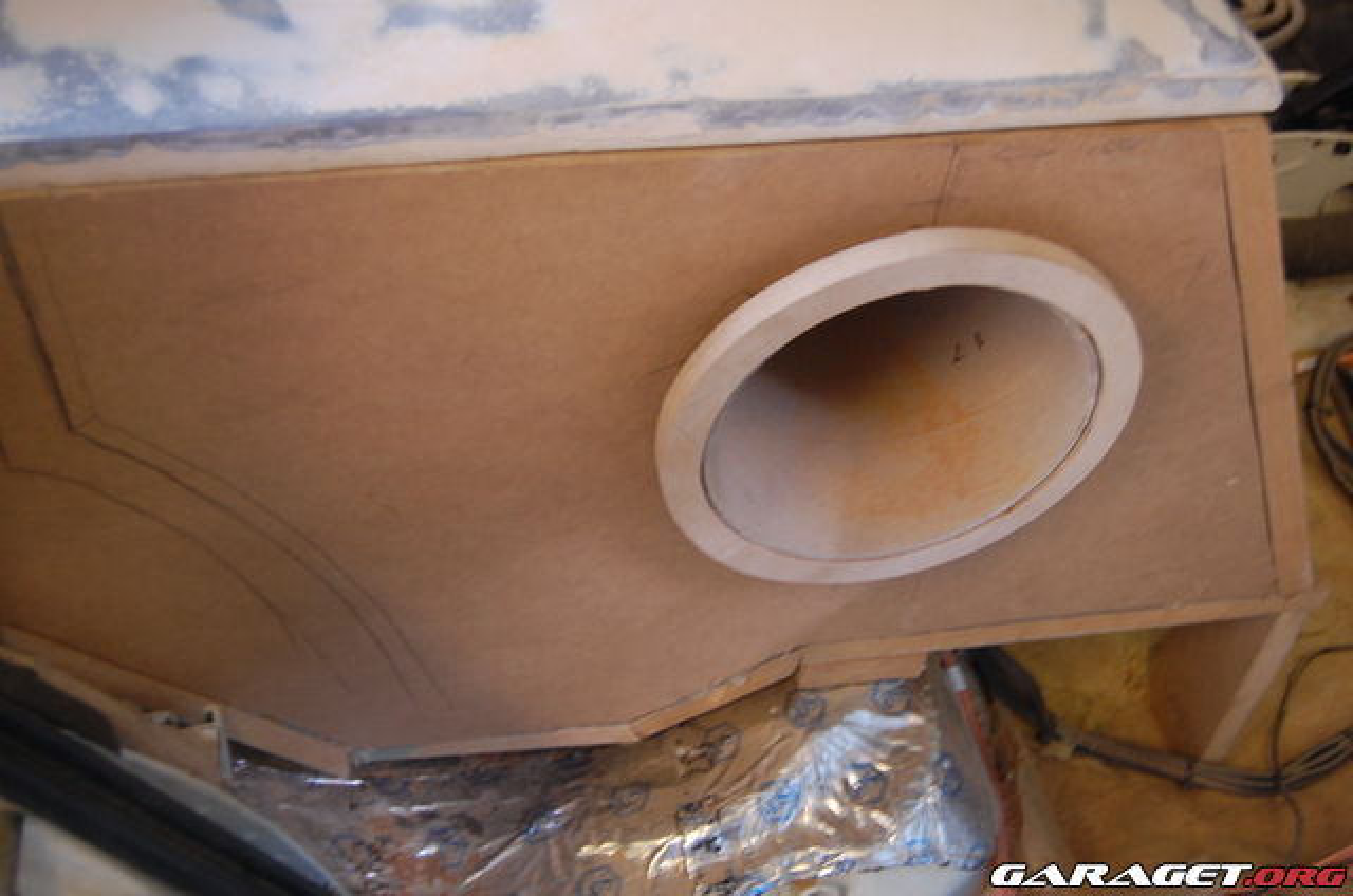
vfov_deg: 31.8
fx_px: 1575
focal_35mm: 42
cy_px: 448
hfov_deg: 46.5
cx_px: 676
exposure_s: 1/13
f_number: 4.2
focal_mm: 28
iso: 800
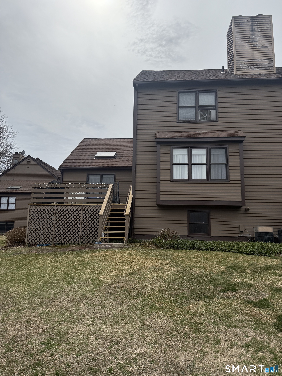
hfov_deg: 56.8
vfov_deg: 71.6
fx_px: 261
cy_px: 188
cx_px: 141
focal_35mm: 24
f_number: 1.78
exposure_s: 1/7353
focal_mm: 6.76
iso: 100
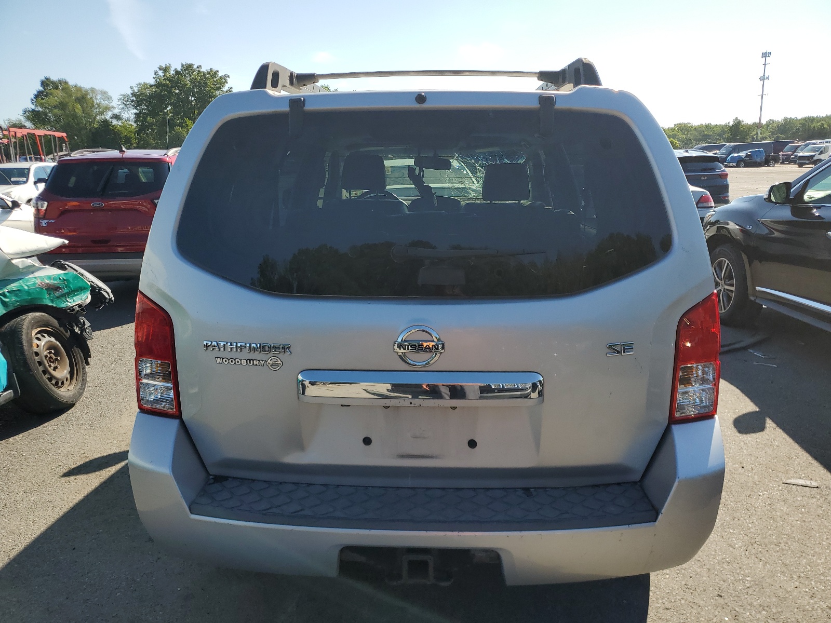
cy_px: 312
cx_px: 416
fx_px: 624
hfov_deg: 67.3
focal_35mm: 26
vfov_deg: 53.1
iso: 50
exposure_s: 1/2500
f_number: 1.5
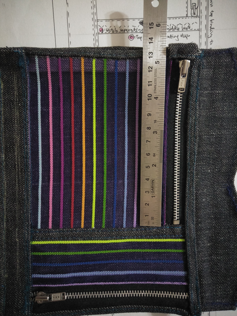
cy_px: 158
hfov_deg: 66.0
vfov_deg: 81.7
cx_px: 118
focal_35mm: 20
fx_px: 183
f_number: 2.2
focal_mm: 3.46
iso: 748
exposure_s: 1/14
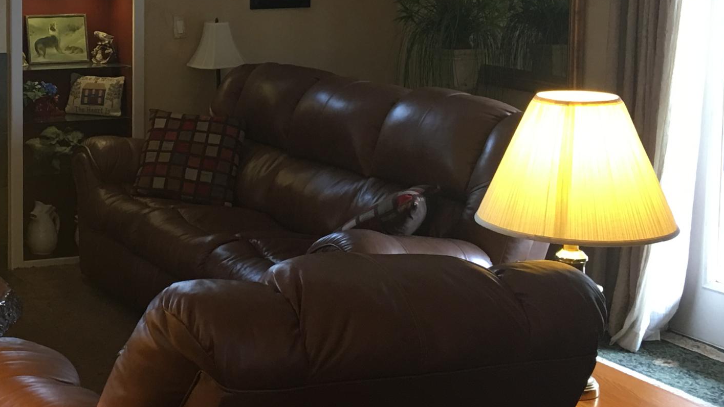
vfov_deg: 17.8
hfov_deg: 29.6
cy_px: 69
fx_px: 1286
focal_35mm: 67
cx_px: 23
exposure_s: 1/15
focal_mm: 4.15
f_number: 2.2
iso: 32
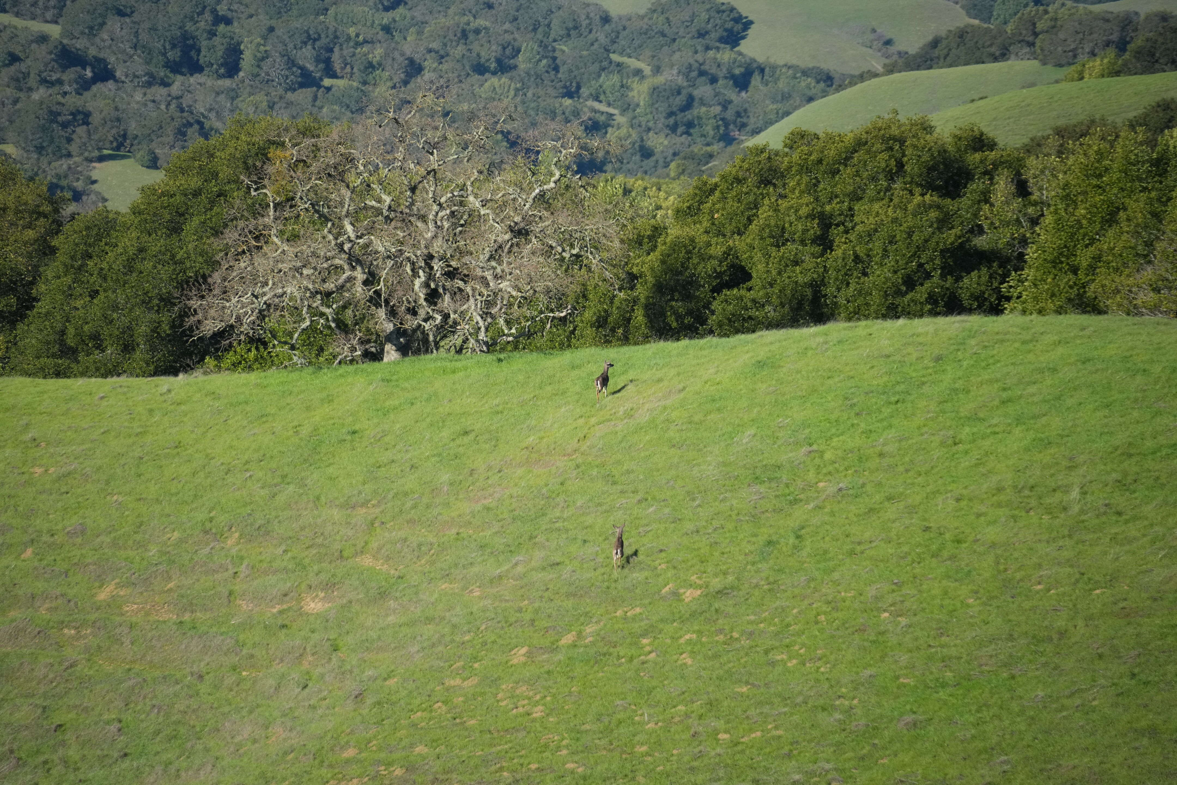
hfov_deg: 6.9
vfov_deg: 4.6
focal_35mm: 300
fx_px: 9808
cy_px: 392
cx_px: 588
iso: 1000
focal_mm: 300
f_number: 7.1
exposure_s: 1/2000
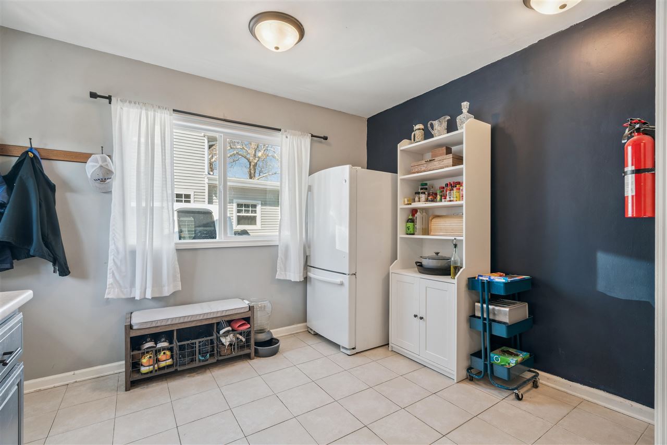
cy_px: 222
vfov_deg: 73.7
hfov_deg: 96.7
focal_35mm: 16
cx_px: 334
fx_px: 296
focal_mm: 16
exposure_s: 1/13
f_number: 10
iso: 400
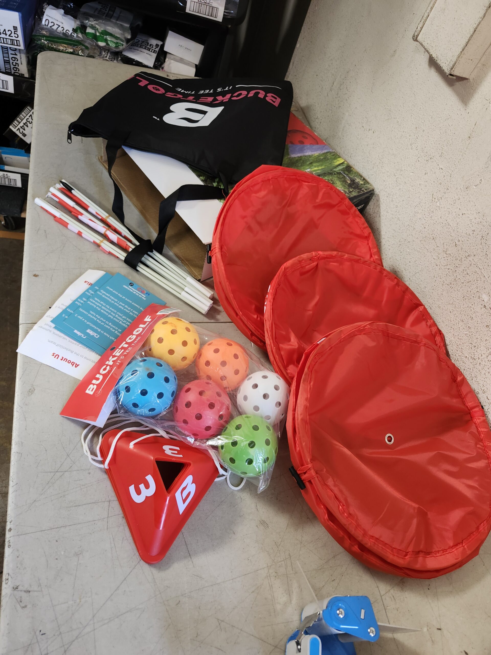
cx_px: 246
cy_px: 328
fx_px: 435
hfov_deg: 58.9
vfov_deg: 73.9
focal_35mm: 23
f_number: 1.8
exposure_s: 1/120
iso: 200
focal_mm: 5.54
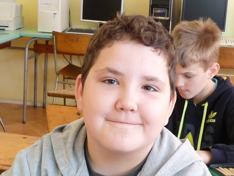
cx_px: 144
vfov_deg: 21.9
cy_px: 105
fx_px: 453
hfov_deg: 28.9
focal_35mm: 67
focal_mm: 5.6
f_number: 3
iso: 320
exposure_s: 1/30
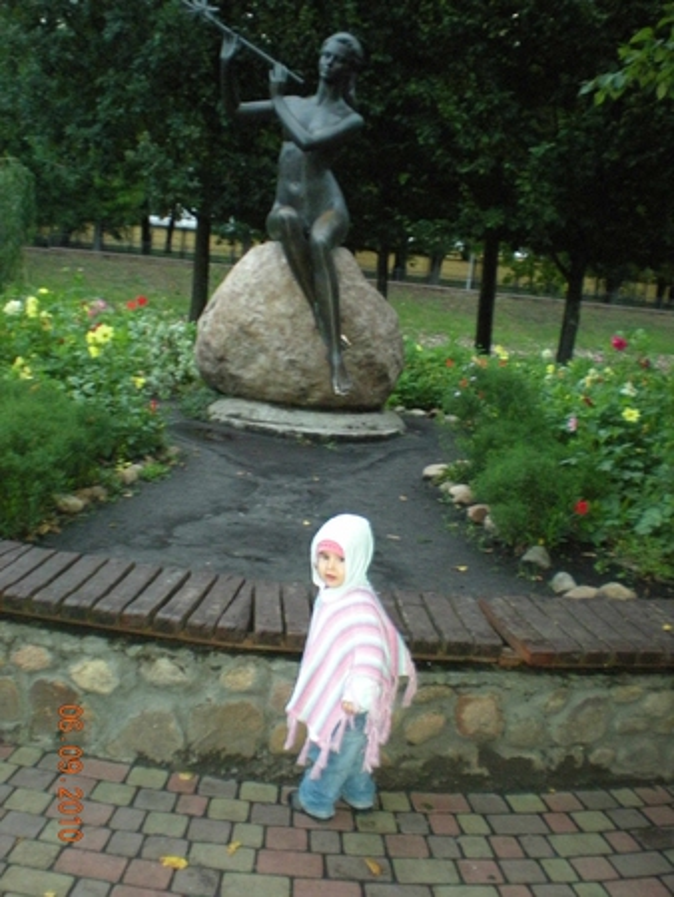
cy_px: 448
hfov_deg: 37.8
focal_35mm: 38
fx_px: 986
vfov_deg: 49.0
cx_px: 337
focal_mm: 6.3
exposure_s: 1/60
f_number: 3.1
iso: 563
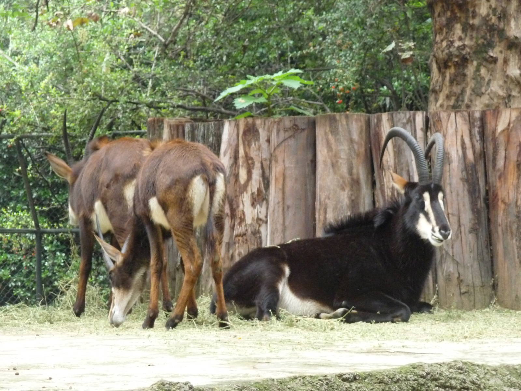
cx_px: 260
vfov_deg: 7.9
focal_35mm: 189
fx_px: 2845
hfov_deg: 10.5
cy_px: 196
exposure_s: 1/160
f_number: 4.8
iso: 640
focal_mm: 32.3
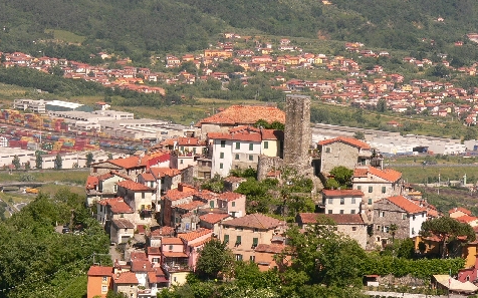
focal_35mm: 170
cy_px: 175
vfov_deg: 7.7
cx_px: 238
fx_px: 2214
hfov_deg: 12.3
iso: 200
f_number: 5.6
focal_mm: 26.5
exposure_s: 1/1000
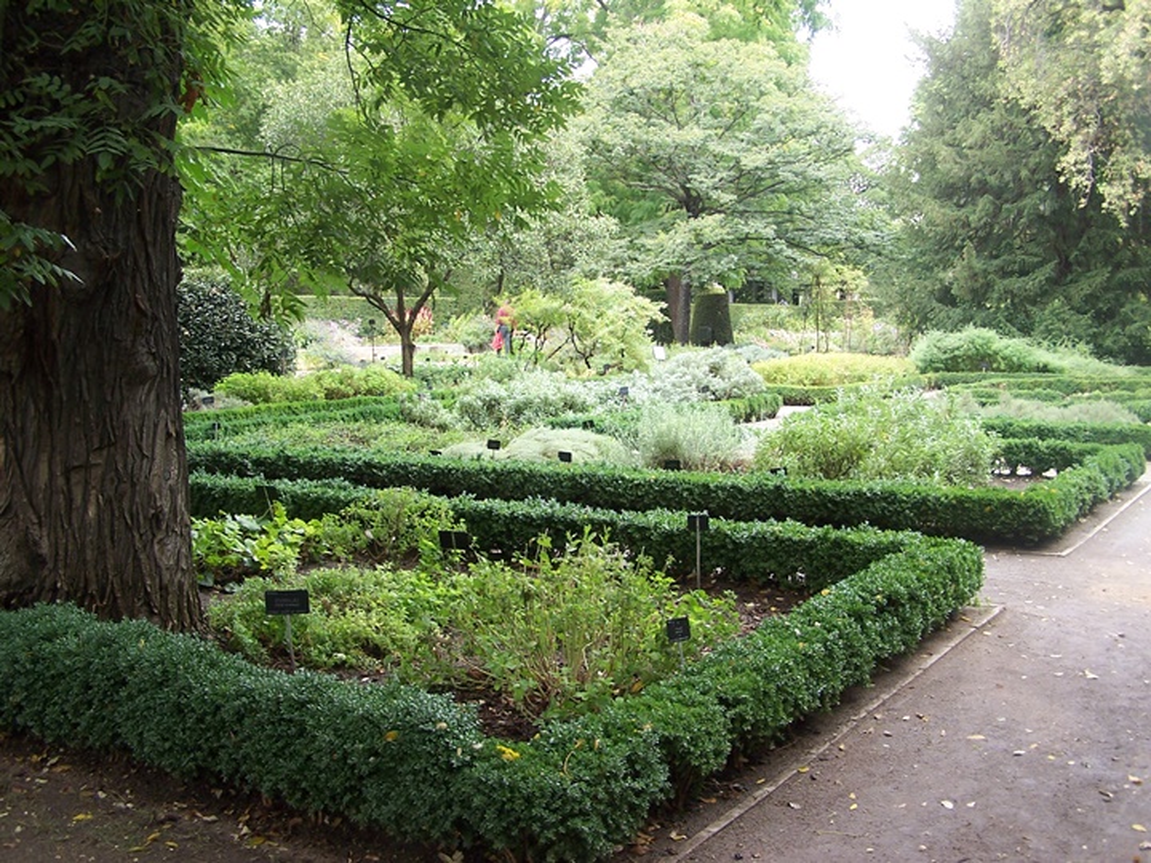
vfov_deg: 37.7
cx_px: 576
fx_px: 1264
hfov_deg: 49.0
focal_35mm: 38
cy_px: 432
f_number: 2.8
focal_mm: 6.3
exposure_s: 1/60
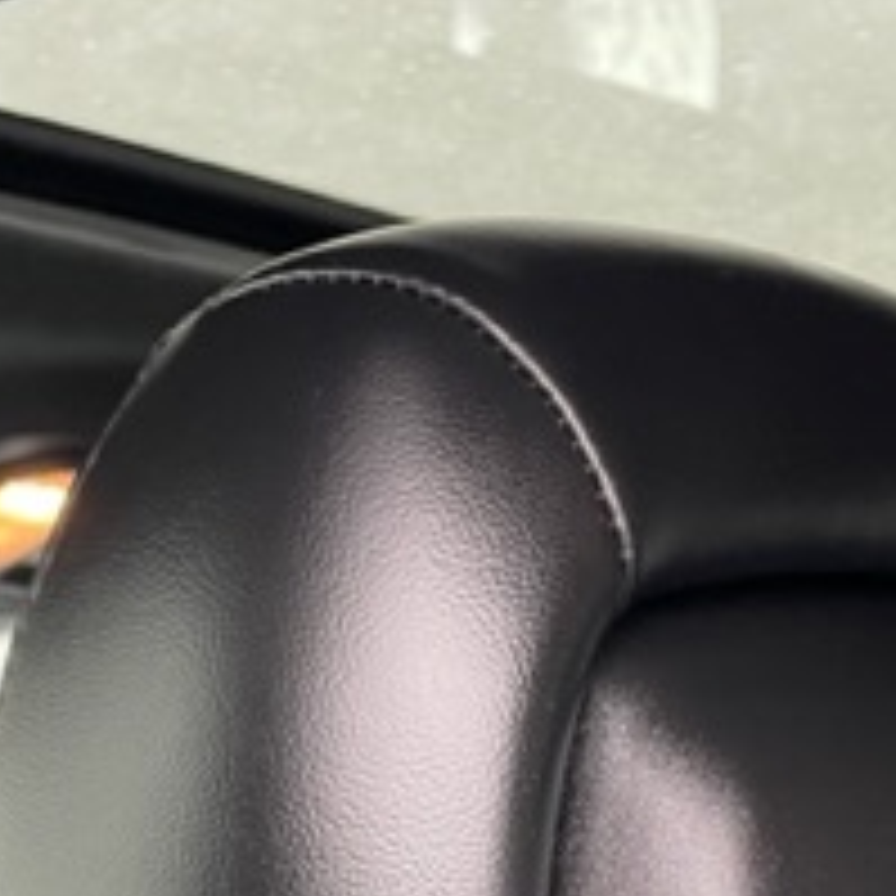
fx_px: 2167
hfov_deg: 23.3
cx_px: 576
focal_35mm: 74
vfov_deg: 21.8
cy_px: 1040
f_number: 1.6
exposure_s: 1/88
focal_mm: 4.2
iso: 125
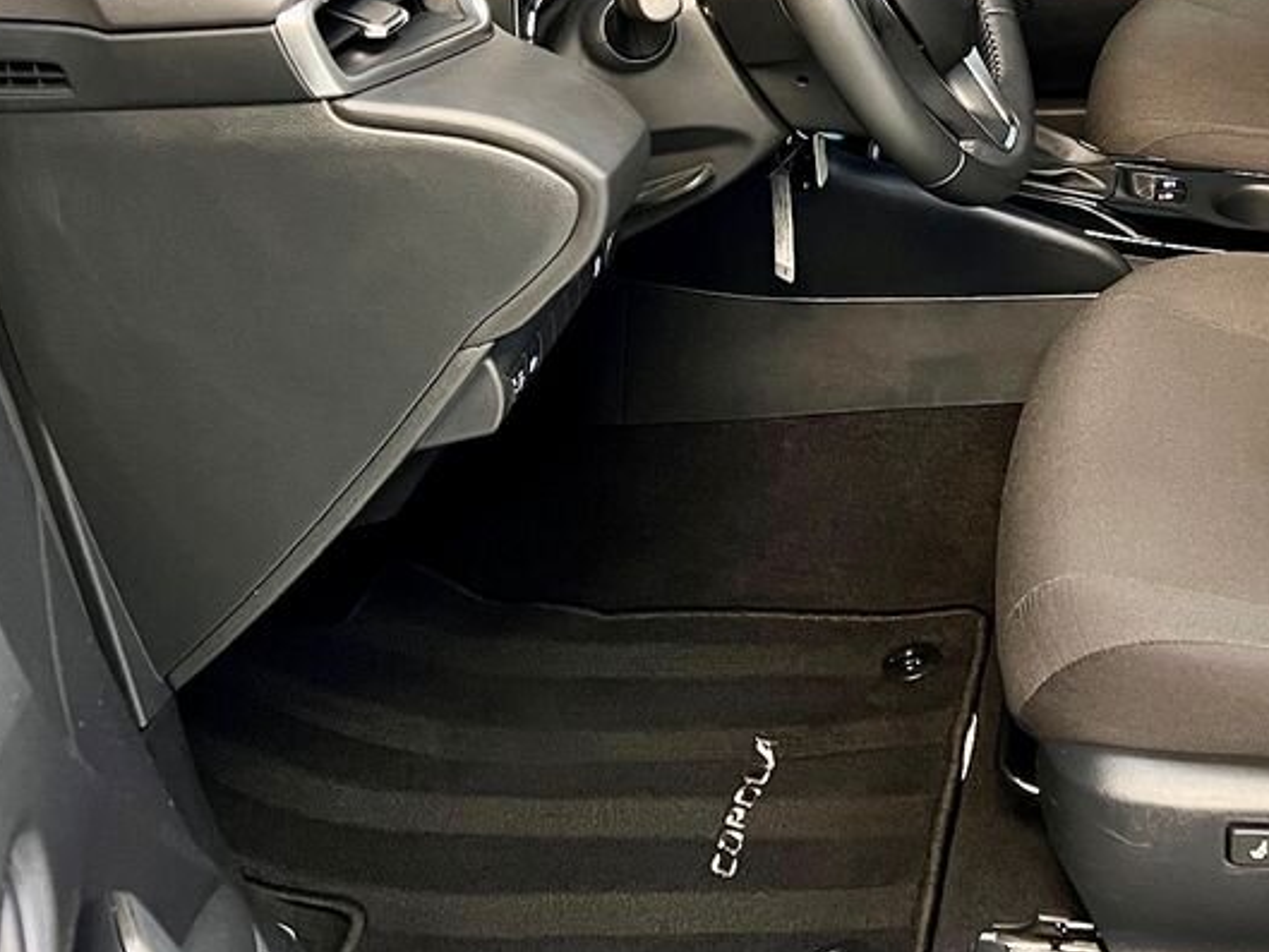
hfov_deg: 31.2
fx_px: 2163
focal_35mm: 59
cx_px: 1135
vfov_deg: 24.1
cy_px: 84
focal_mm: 5.7
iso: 250
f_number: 1.5
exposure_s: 1/60
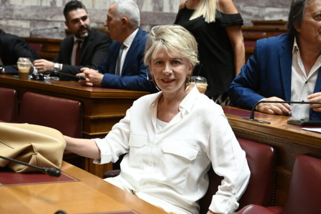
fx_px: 535
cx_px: 160
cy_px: 107
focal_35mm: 60
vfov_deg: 22.6
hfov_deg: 33.4
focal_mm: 60
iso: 6400
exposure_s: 1/800
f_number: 4.5
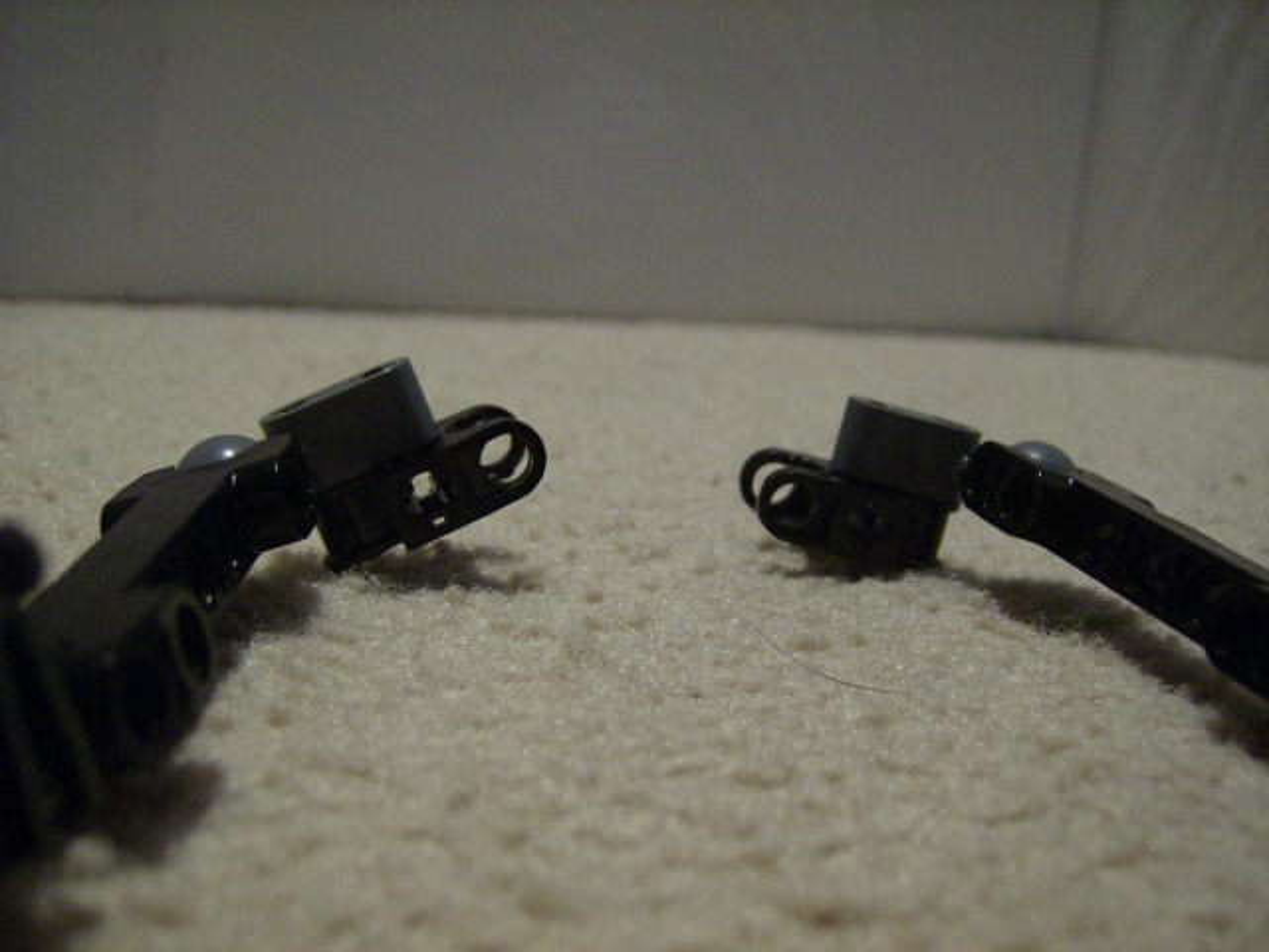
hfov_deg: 51.4
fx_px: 1320
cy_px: 476
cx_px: 634
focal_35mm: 36
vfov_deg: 39.7
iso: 200
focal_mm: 6
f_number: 2.8
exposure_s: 1/3.81
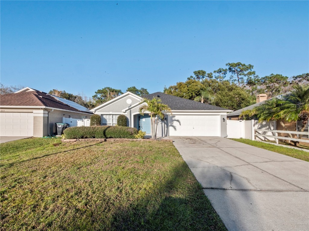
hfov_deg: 102.1
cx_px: 154
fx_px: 125
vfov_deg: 85.7
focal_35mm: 14
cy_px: 116
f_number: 9
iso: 200
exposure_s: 1/500
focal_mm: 7
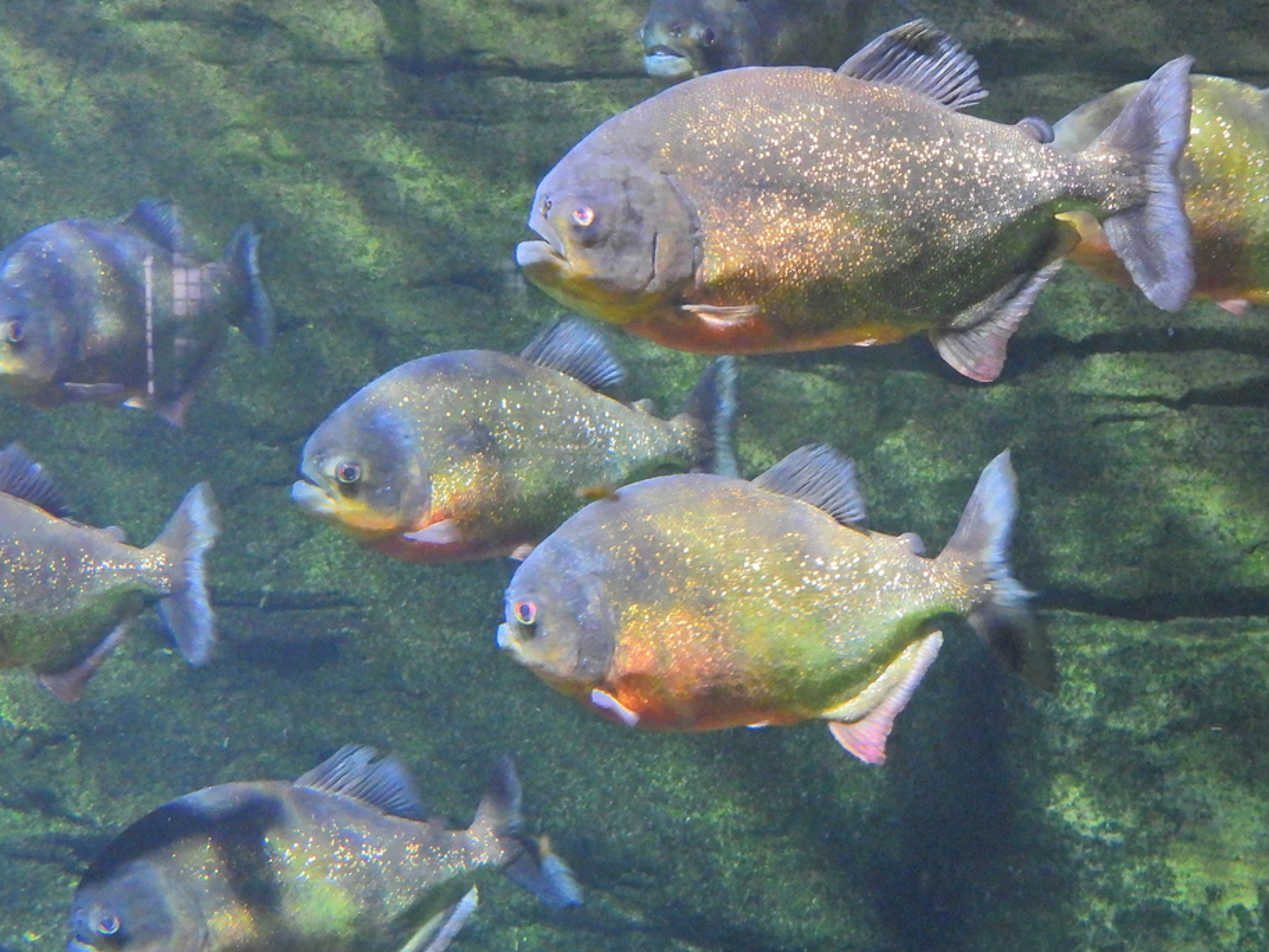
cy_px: 430
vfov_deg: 21.0
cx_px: 739
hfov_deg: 27.7
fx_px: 2567
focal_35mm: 70
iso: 800
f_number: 3.5
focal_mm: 8.9
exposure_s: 1/13
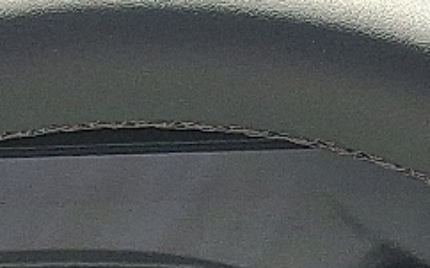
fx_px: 2050
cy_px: 909
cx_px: 210
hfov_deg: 12.0
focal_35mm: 175
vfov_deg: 6.6
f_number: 1.8
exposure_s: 1/556
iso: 30
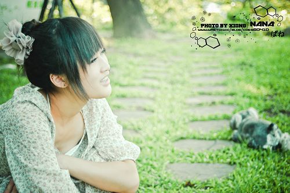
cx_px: 145
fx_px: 555
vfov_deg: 19.7
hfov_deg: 29.3
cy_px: 96
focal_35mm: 69
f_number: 3.3
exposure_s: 1/90
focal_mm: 46
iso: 200
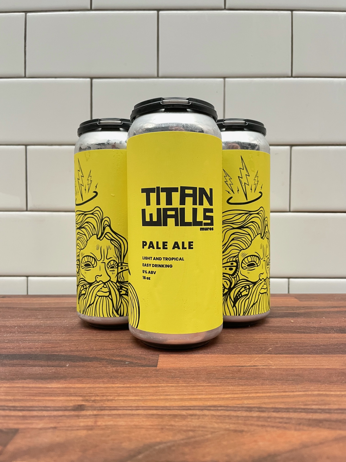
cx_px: 173
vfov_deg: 67.3
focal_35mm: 26
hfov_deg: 53.0
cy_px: 231
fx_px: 347
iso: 250
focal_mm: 4.2
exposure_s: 1/60
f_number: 1.6
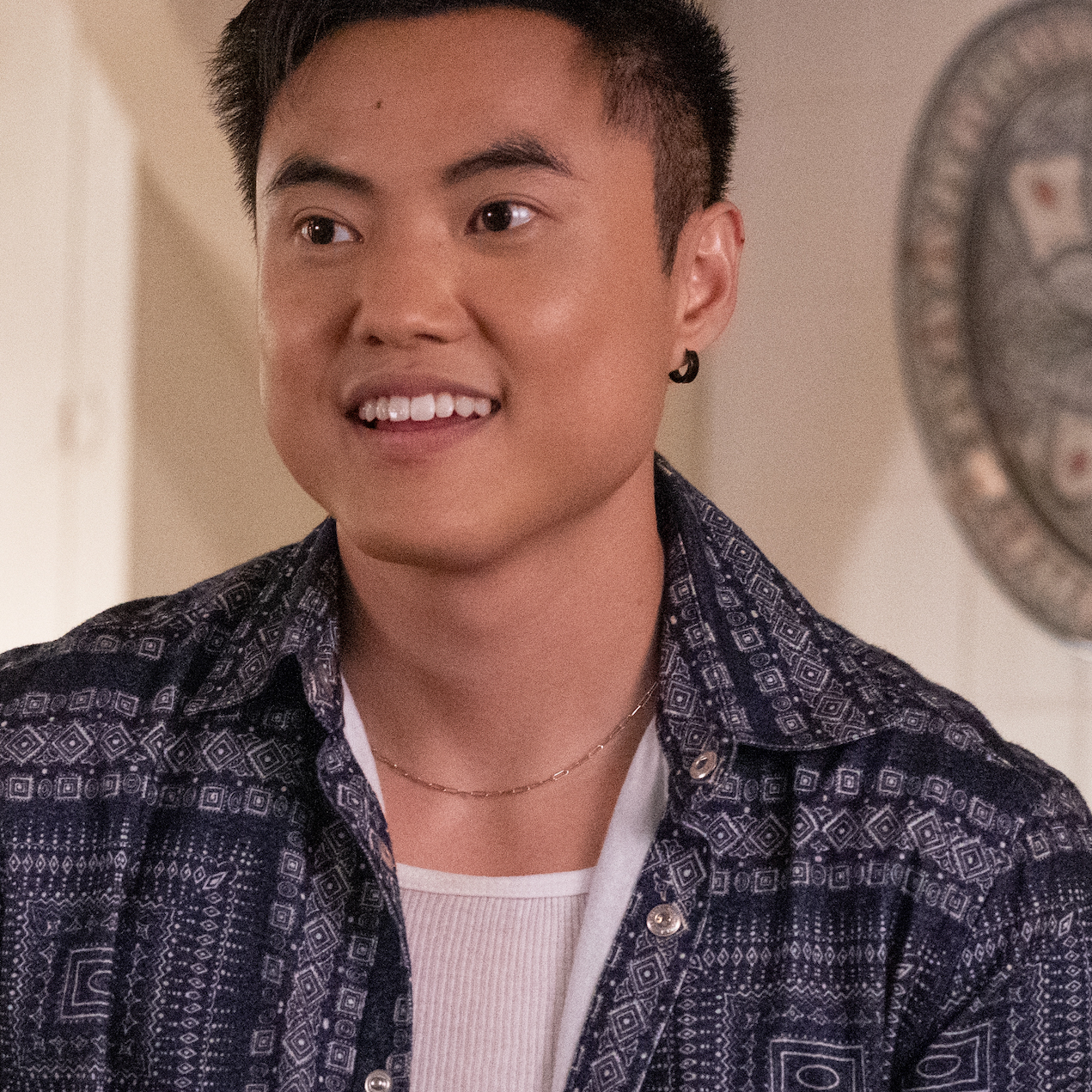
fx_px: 11028
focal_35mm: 309
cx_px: 187
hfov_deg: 5.7
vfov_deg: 5.7
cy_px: 663
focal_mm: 154
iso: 20000
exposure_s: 1/80
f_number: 5.6
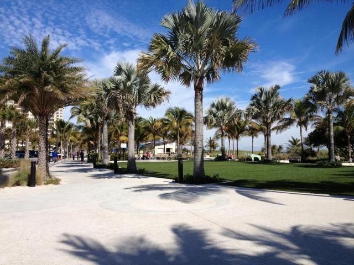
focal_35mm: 35
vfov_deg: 40.7
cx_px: 177
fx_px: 358
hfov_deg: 52.6
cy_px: 132
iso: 50
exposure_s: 1/2513
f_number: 2.4
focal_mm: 4.28
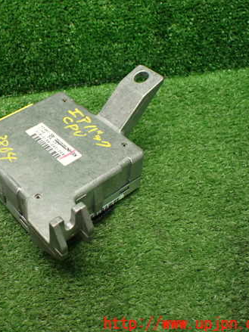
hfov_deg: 34.0
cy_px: 163
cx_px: 48
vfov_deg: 45.8
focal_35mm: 41
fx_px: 393
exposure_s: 1/125
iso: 800
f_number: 2.3
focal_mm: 5.4
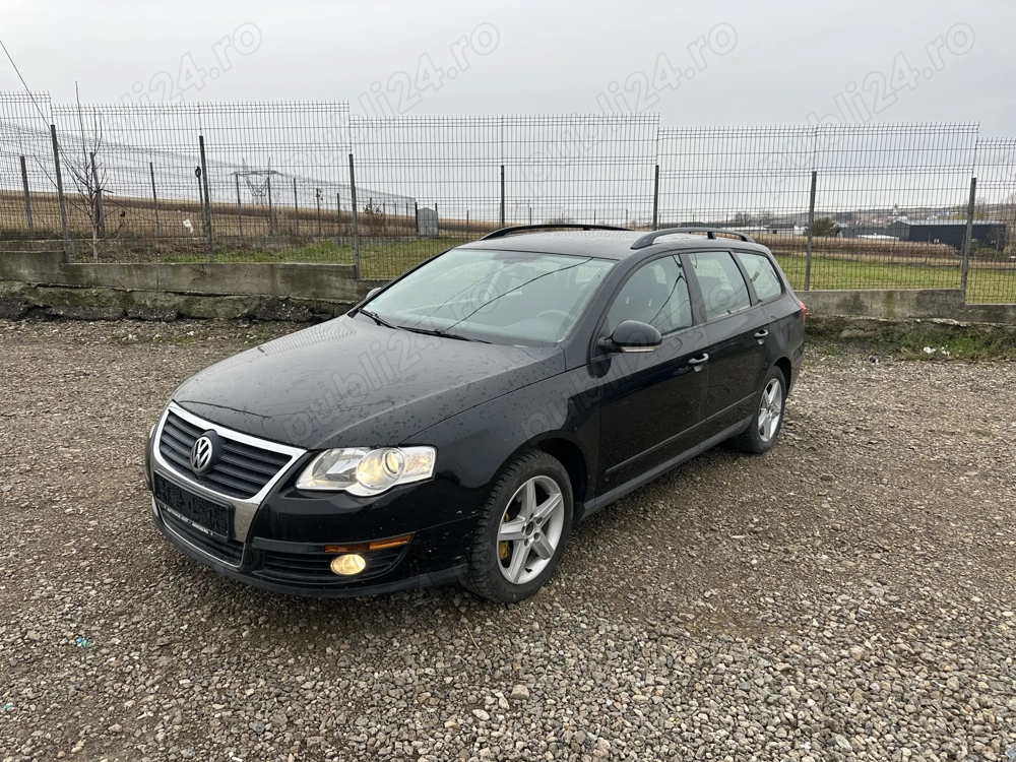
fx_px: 704
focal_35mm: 24
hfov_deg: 71.6
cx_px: 508
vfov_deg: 56.8
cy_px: 381
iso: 80
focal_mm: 6.86
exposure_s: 1/597
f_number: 1.78
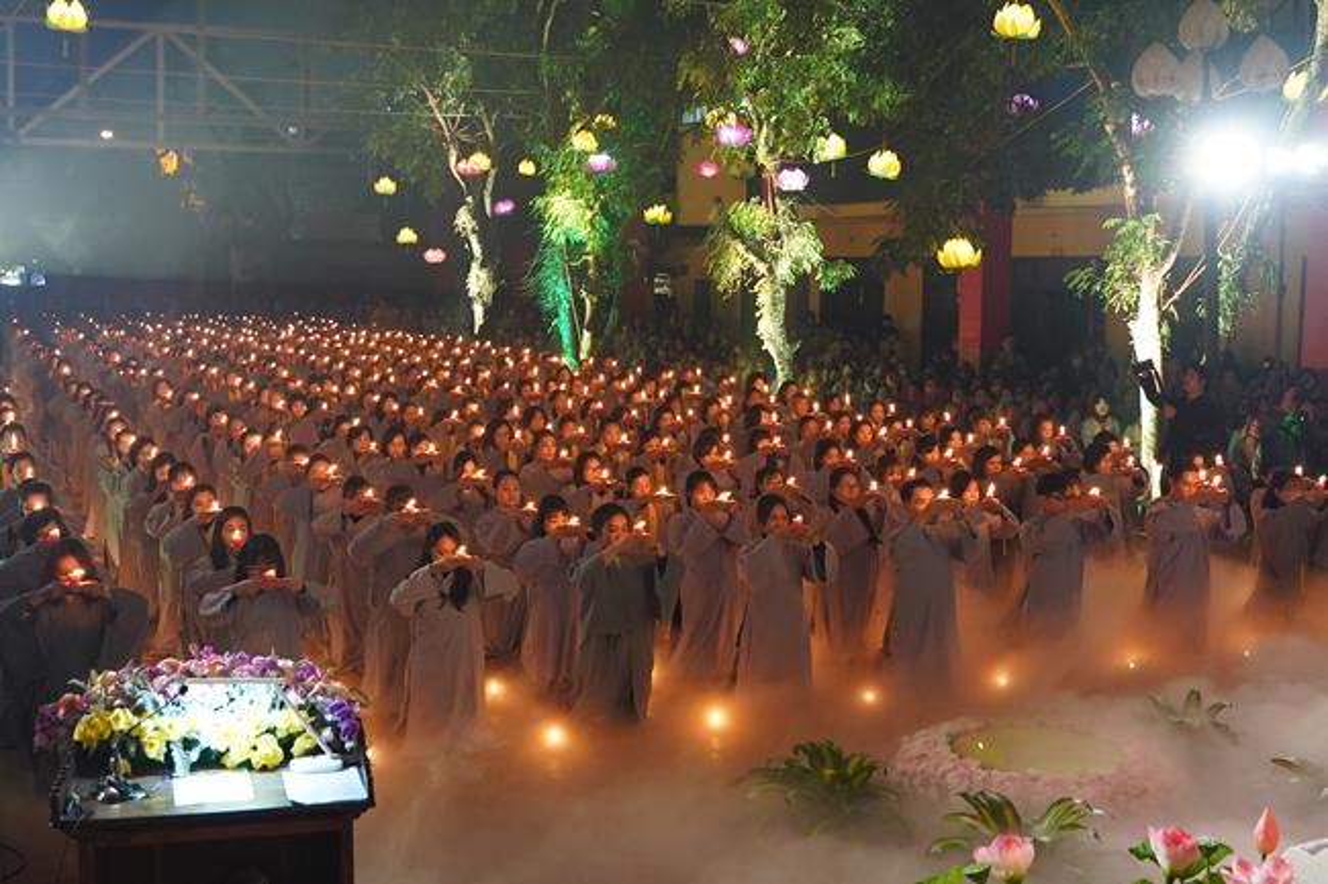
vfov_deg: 31.9
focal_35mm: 42
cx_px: 664
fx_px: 1549
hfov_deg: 46.4
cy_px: 442
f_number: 2.8
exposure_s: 1/60
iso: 2500
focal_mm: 28
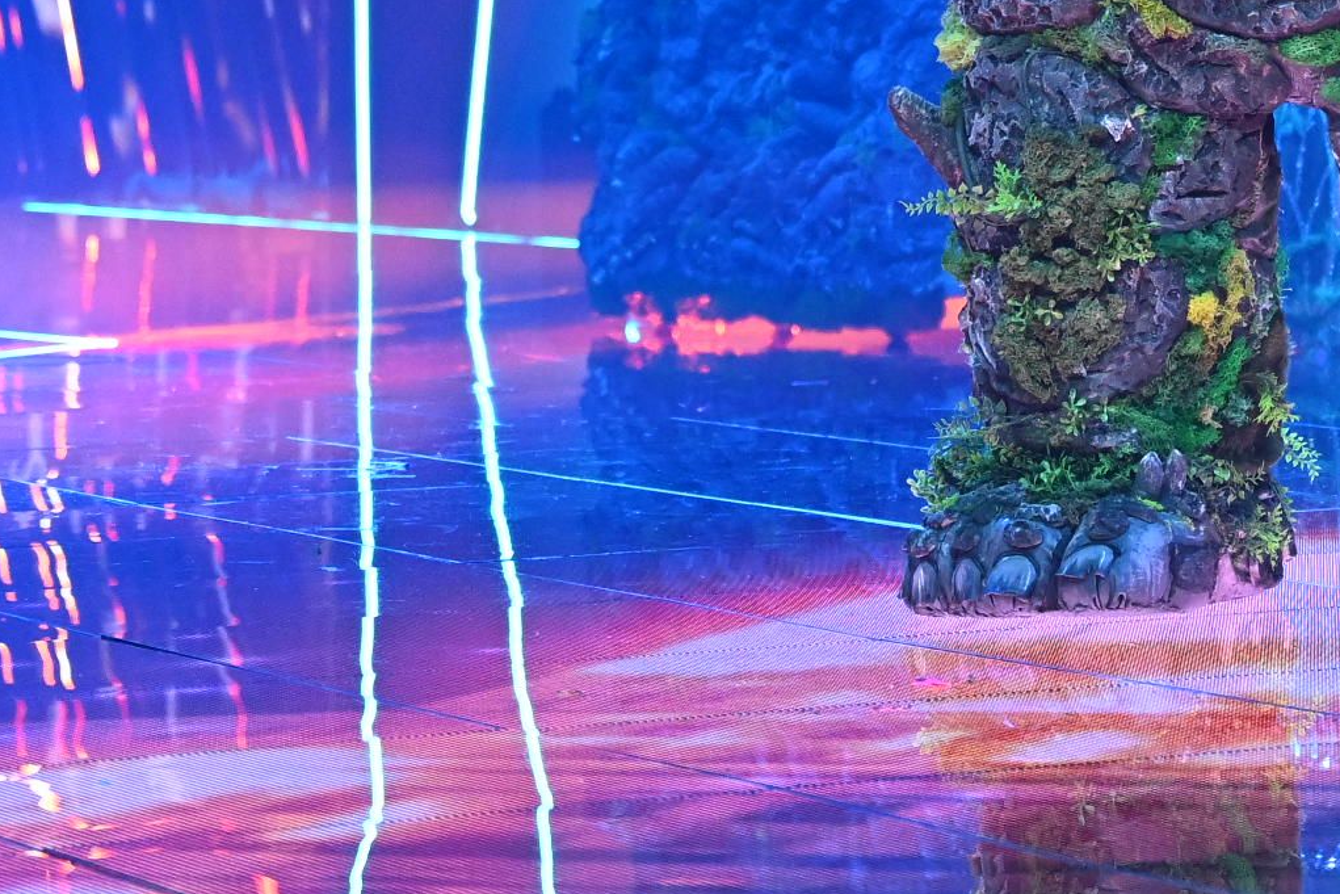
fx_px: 6924
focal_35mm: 186
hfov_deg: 10.9
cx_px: 1487
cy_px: -654
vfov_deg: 7.2
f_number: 2.8
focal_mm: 46
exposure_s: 1/320
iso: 2000
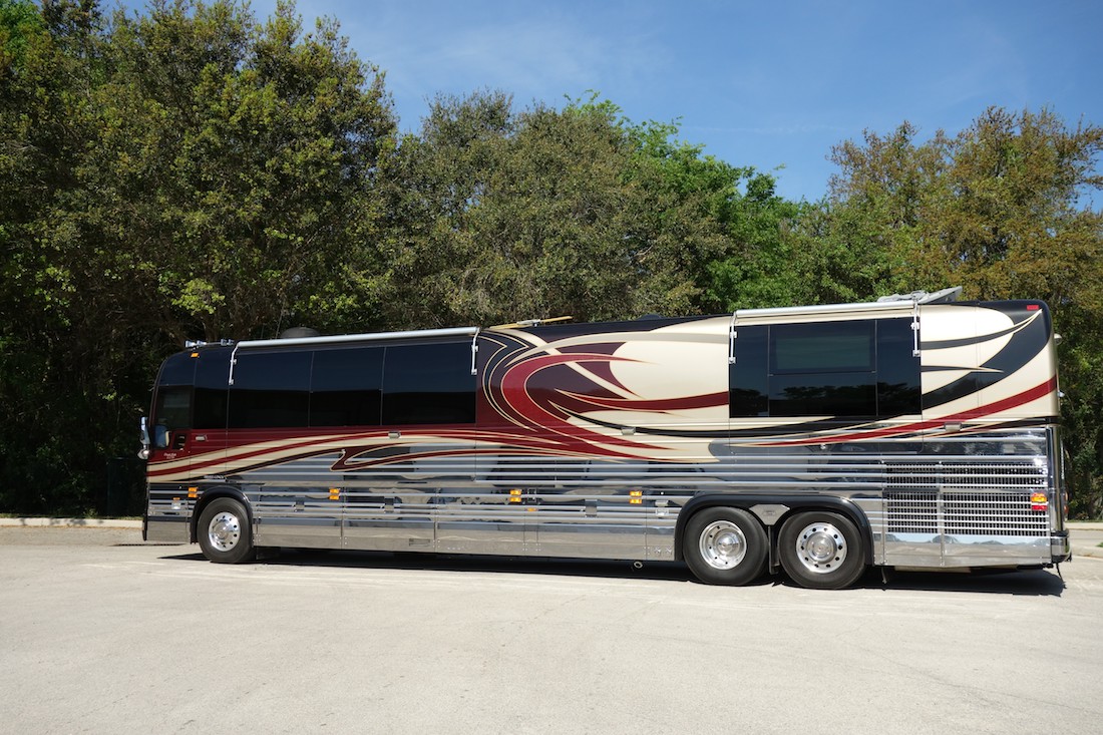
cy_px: 368
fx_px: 1041
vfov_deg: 38.9
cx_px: 552
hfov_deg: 55.8
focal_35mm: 34
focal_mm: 12.78
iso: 125
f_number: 5.6
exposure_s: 1/500
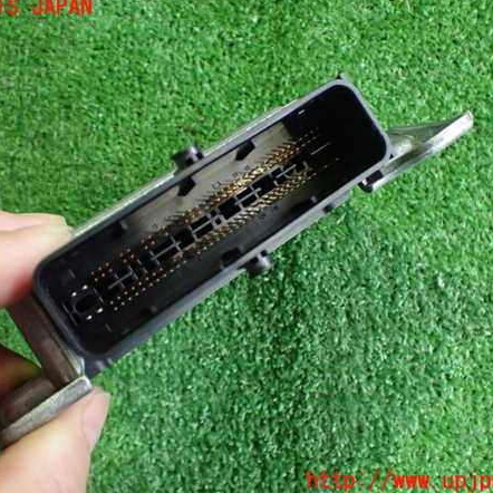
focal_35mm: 36
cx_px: 224
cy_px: 244
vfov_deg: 46.0
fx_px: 580
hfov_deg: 46.0
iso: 800
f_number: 2.3
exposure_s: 1/80
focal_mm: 5.4
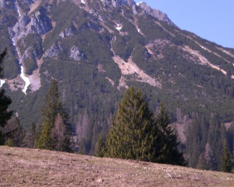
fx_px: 755
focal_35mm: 109
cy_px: 84
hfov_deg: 17.6
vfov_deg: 14.1
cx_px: 104
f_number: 5
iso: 50
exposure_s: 1/250
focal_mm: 14.49
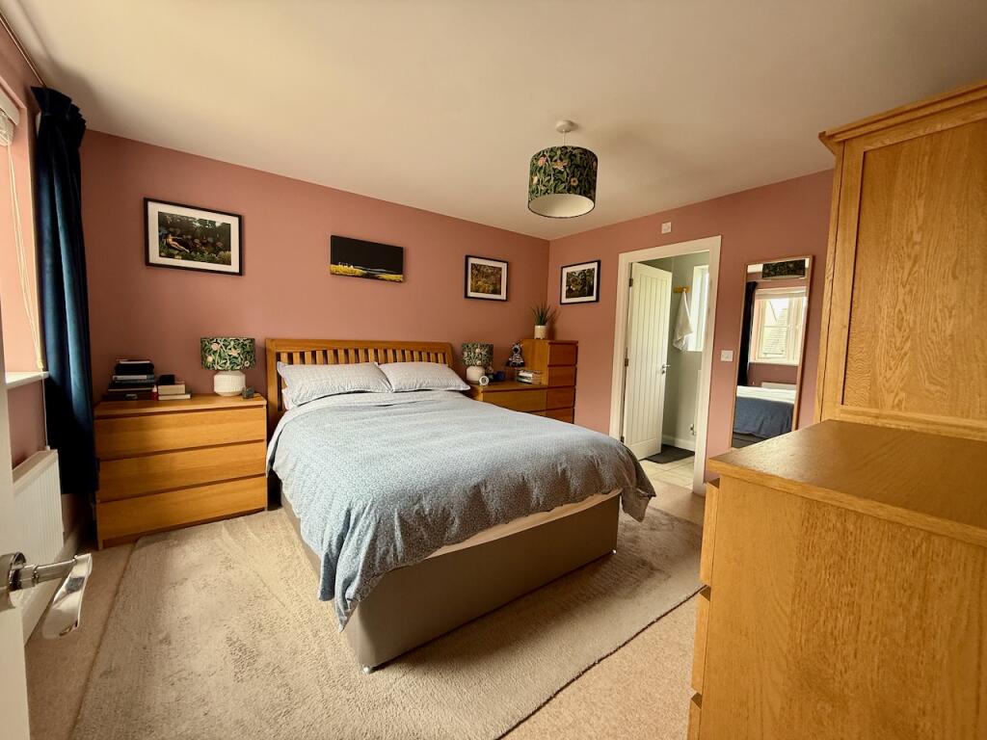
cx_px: 494
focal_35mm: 14
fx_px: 399
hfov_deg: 102.1
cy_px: 370
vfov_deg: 85.7
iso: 125
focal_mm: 2.22
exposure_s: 1/99
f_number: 2.2
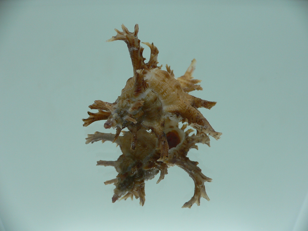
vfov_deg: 40.7
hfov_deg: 52.6
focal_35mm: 35
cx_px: 154
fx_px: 311
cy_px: 116
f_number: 2.8
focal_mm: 4.6
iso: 80
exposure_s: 1/60
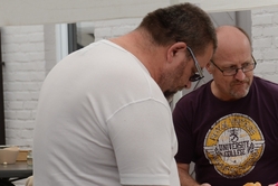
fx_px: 1305
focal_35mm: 169
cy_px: 134
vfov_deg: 8.1
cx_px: 280
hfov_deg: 12.0
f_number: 7.1
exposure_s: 1/200
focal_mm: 70
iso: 200
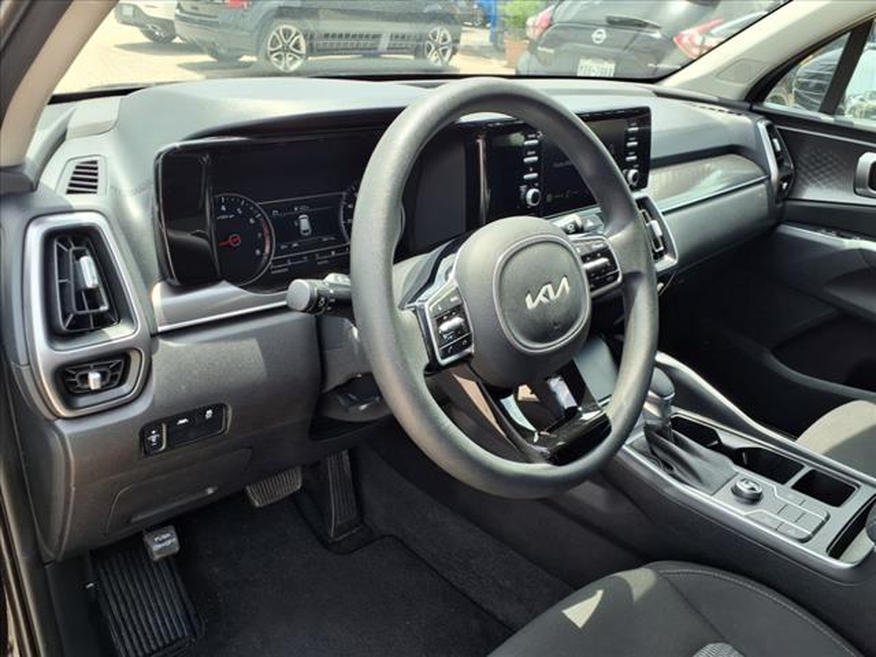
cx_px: 438
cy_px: 328
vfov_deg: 51.4
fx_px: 683
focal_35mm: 27
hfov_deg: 65.3
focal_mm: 3.58
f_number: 1.9
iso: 40
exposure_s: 1/263
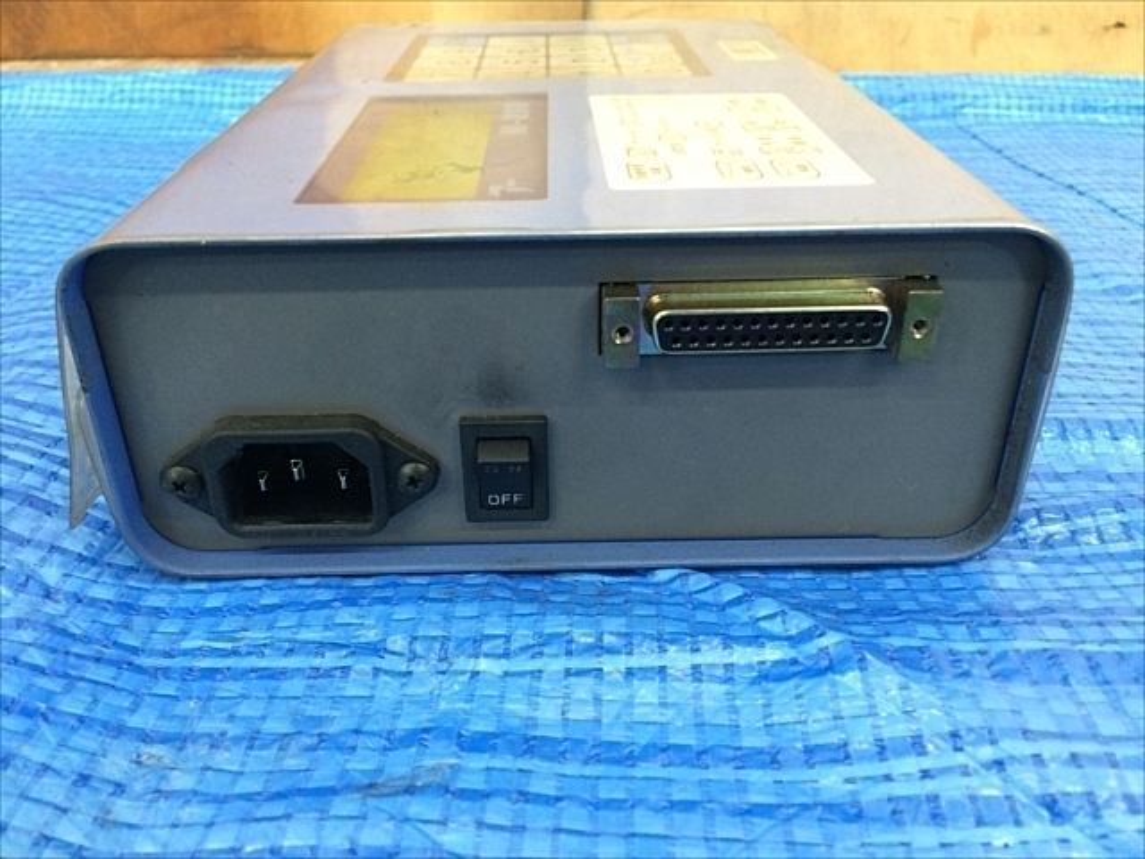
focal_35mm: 29
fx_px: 959
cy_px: 430
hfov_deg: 61.7
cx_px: 572
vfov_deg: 48.2
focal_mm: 4.15
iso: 160
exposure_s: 1/30
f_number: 2.2
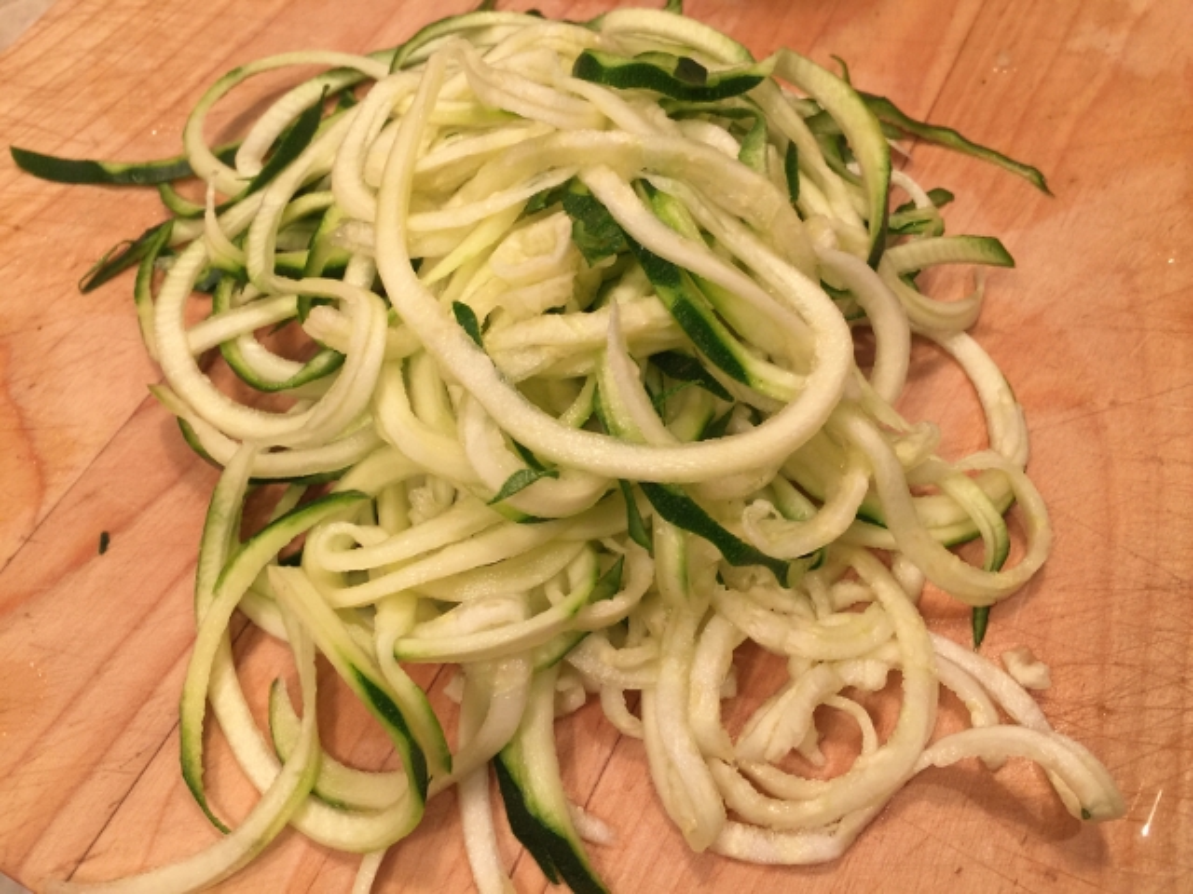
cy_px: 447
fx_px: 999
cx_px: 596
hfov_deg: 61.7
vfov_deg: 48.2
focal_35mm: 29
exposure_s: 1/15
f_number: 2.2
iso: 40
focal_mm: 4.15
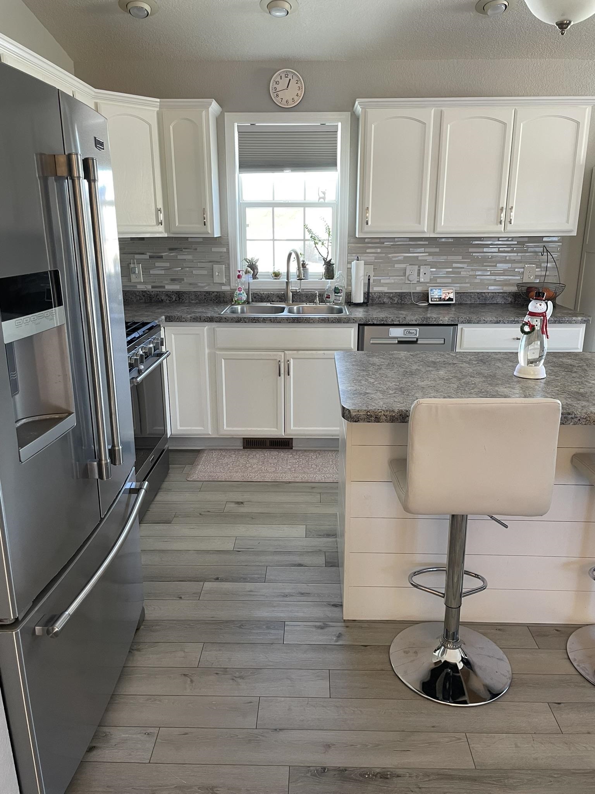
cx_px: 298
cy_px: 397
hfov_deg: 53.1
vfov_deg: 67.3
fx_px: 596
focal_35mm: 26
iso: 80
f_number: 1.6
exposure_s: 1/60
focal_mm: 4.2
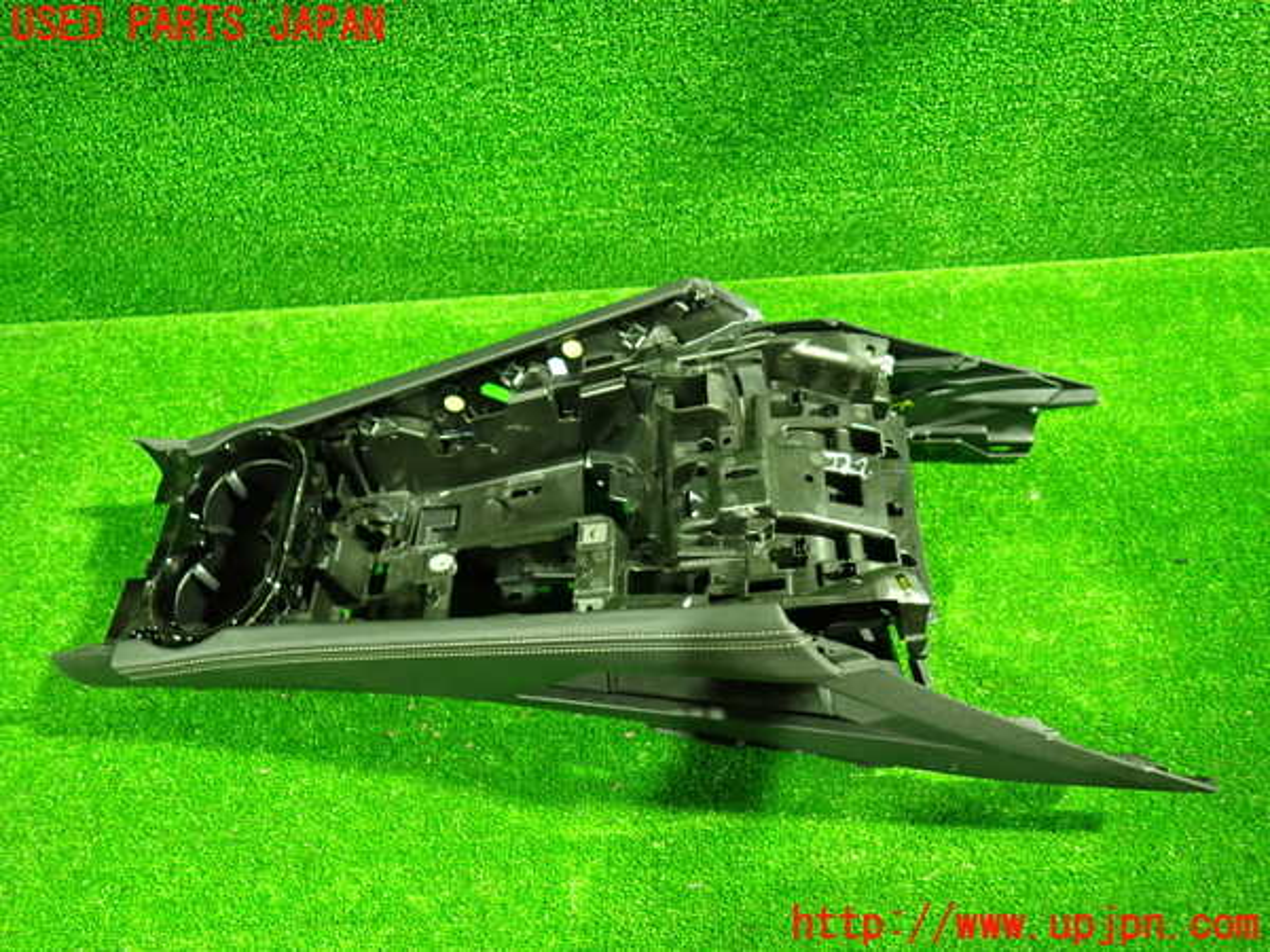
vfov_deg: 54.9
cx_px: 635
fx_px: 917
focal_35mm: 25
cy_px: 476
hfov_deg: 69.4
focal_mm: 4.5
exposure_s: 1/13
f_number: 2
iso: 800
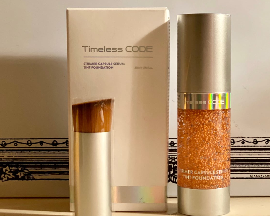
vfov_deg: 26.2
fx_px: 463
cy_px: 113
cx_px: 145
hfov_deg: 32.5
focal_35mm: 58
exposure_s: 1/33
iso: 320
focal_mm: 6
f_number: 2
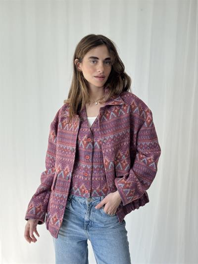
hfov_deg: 30.3
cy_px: 132
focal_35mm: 48
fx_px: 366
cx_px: 99
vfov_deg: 39.6
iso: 64
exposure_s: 1/343
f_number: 1.78
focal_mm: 6.76
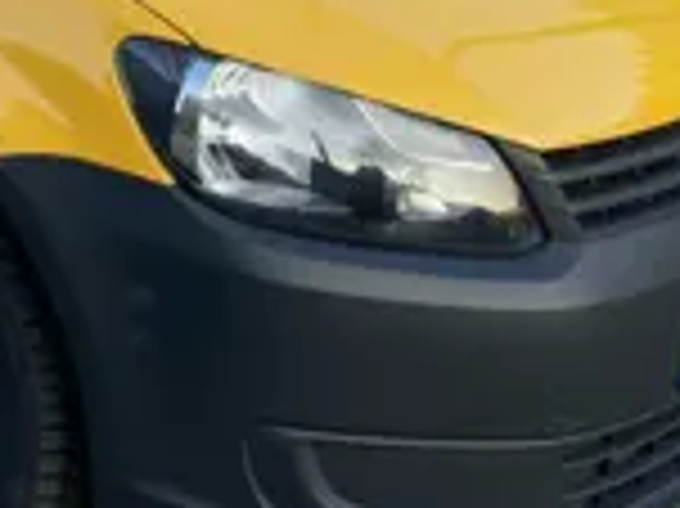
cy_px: -135
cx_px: -68
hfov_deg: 21.0
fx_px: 1747
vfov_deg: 15.8
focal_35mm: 89
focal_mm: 3.99
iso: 20
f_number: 1.8
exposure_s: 1/137
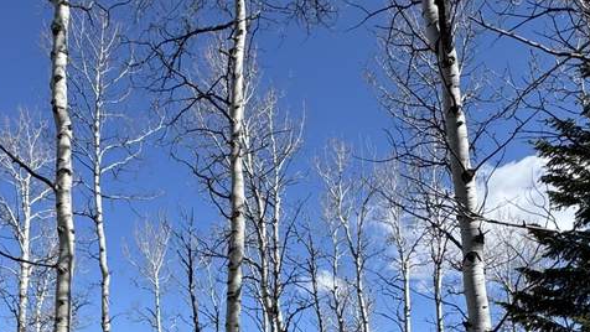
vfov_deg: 25.0
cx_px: 218
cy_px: 435
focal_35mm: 41
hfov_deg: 48.9
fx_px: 642
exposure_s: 1/1506
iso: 40
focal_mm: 2.22
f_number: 2.2
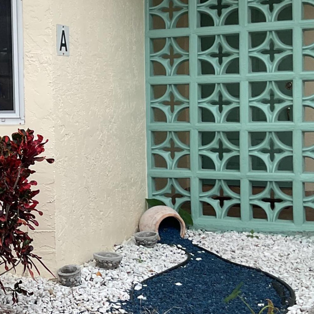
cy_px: 135
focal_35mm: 73
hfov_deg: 22.6
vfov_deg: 23.7
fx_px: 749
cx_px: -9
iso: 16
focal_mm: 3
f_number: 1.8
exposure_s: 1/674
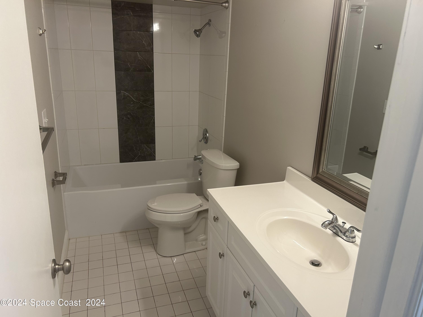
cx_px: 212
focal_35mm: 26
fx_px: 318
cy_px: 158
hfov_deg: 67.3
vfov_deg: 53.1
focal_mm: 5.7
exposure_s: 1/60
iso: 100
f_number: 1.5
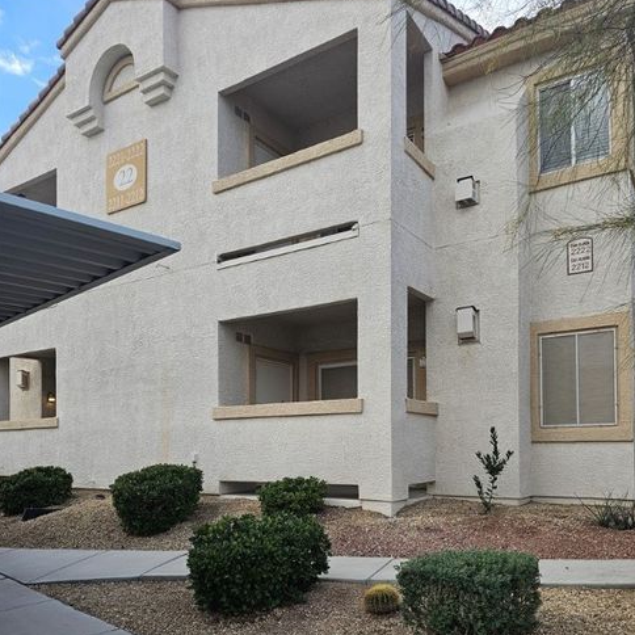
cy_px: 428
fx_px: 581
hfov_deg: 57.3
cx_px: 323
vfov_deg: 56.0
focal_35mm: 28
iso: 10
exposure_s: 1/240
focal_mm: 6.3
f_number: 1.7
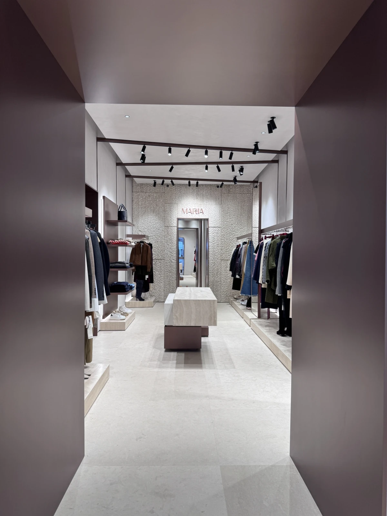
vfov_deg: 71.6
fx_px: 358
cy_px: 258
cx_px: 194
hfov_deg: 56.8
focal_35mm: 24
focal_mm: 6.76
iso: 64
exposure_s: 1/100
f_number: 1.78
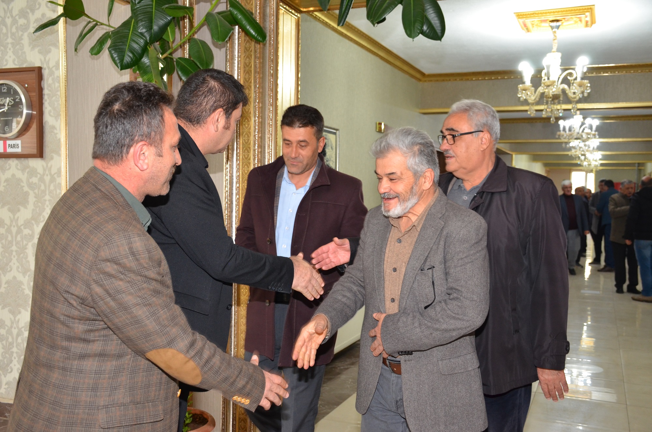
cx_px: 326
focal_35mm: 36
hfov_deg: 53.2
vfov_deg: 36.7
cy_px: 216
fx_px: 651
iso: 800
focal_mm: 24
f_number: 4
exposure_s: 1/60
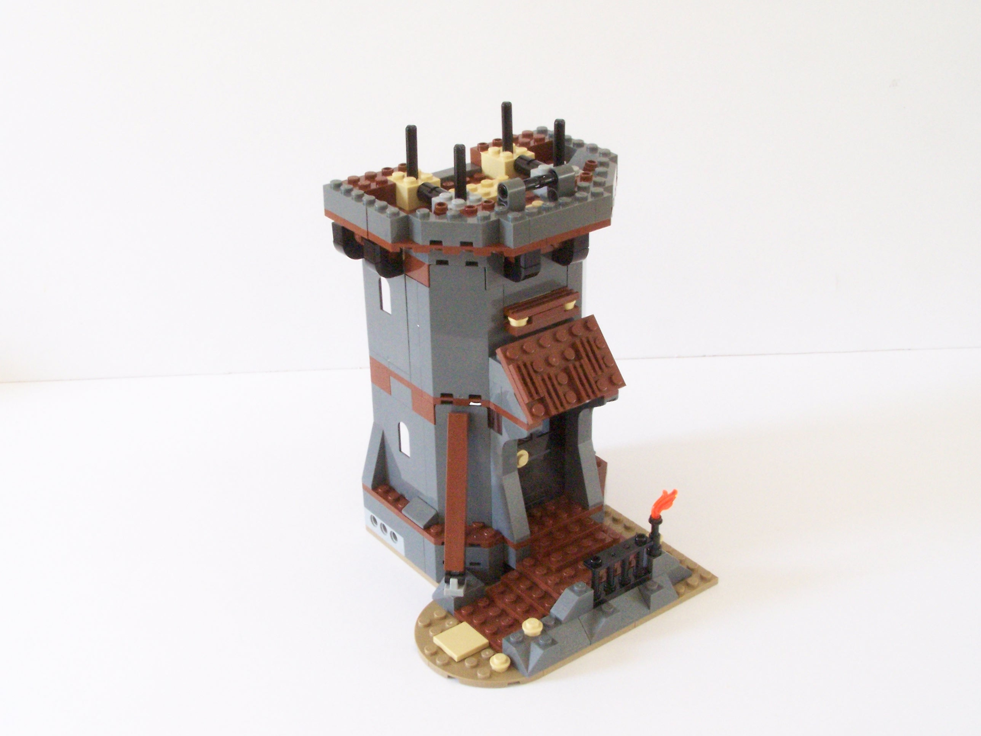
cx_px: 490
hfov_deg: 37.5
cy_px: 368
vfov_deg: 28.6
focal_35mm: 51
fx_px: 1445
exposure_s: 1/10
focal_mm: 8.5
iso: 400
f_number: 8
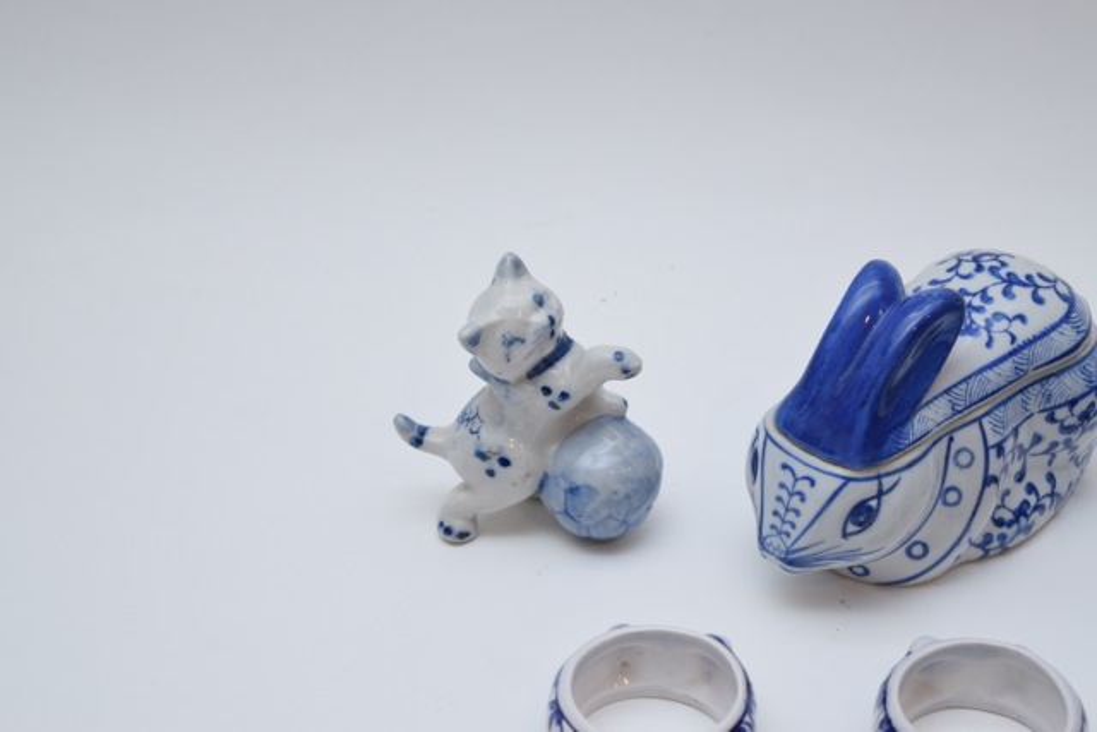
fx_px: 2514
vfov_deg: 16.6
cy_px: 366
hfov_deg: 24.6
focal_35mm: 82
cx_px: 548
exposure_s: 1/125
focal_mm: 55
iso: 800
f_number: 5.6
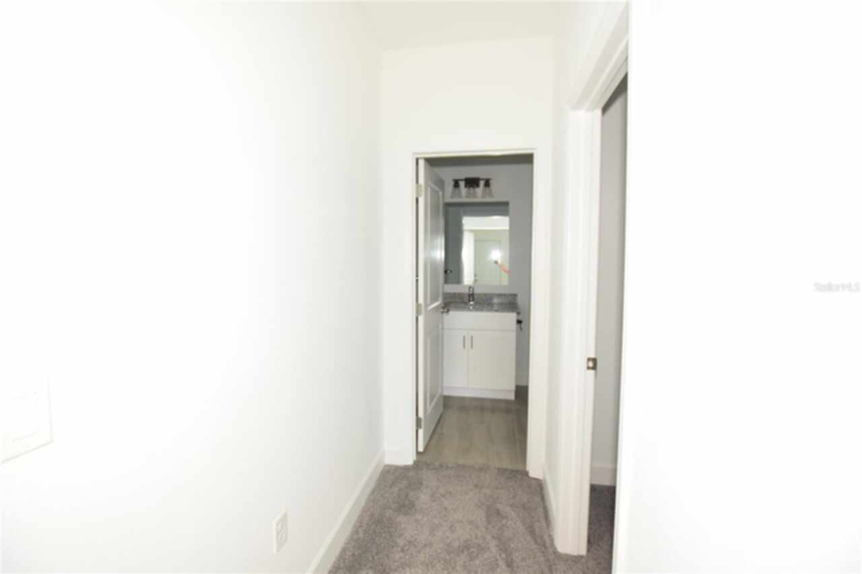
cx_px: 431
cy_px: 287
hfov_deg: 100.4
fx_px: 359
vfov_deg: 77.3
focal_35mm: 15
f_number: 4.5
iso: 800
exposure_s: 1/80
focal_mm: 10
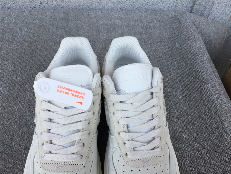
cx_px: 116
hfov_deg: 58.4
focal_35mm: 31
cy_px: 87
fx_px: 207
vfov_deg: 45.4
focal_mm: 3.3
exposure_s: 1/301
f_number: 2.4
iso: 25
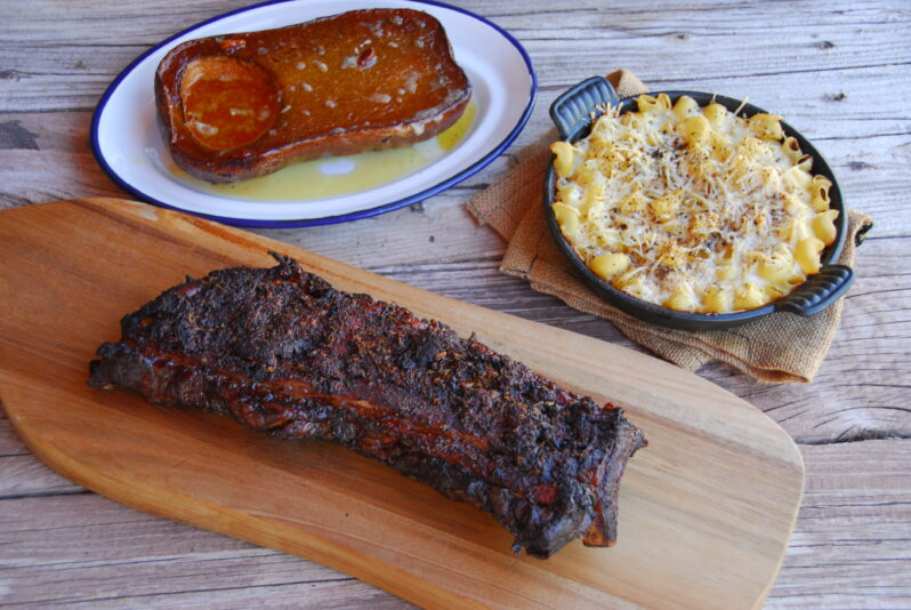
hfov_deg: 33.4
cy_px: 305
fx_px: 1520
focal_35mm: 60
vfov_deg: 22.7
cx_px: 456
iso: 200
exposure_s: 1/30
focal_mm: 40
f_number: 4.5
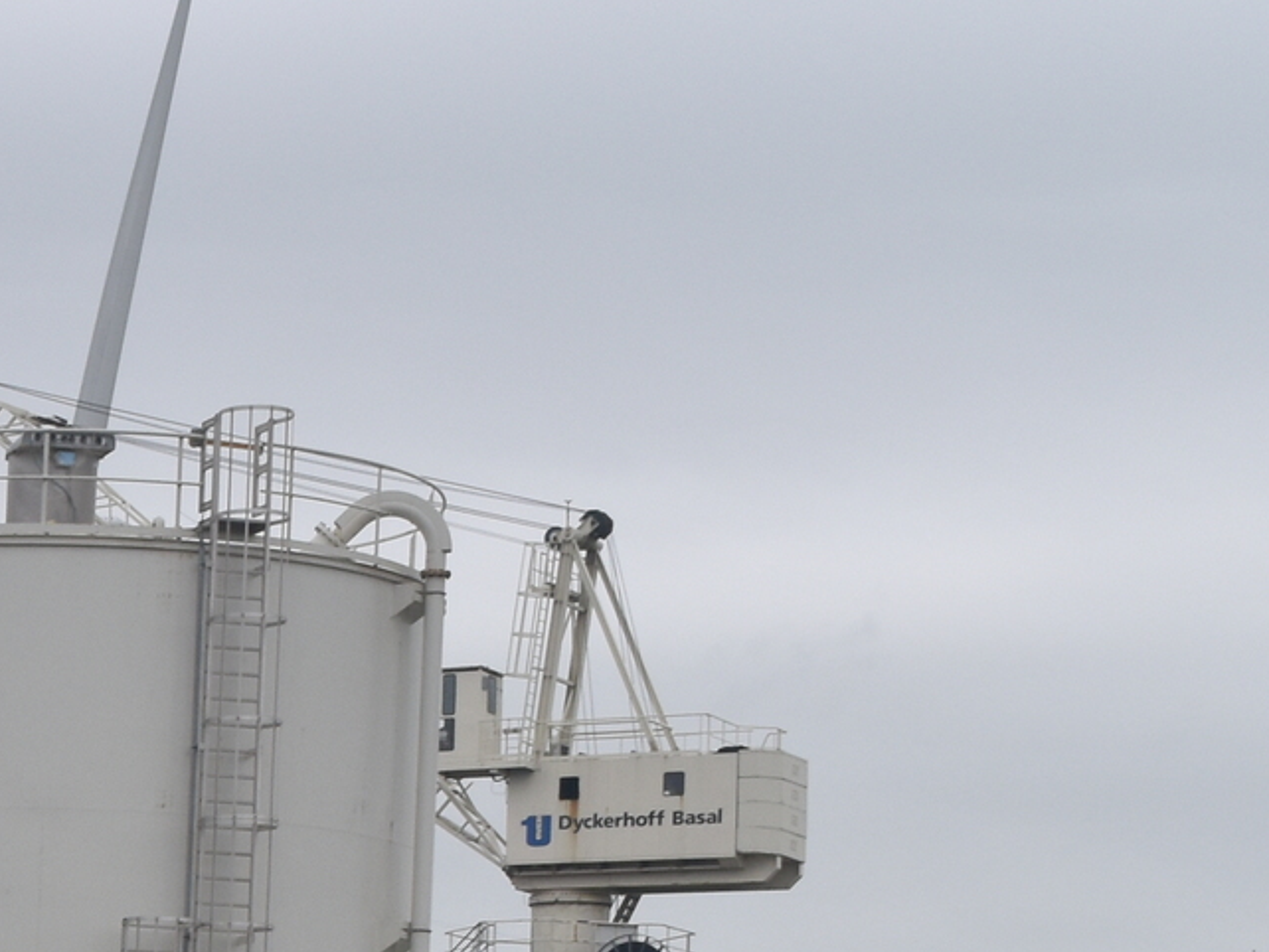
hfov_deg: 12.2
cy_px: 1551
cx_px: -1107
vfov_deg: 9.8
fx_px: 5354
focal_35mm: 146
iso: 360
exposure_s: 1/250
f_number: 8
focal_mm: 26
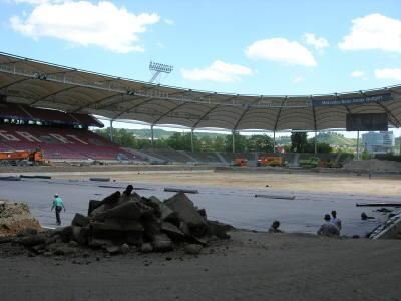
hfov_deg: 49.0
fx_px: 440
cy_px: 150
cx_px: 200
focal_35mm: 38
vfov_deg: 37.7
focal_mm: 7.8
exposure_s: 1/304
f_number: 4.8
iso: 64
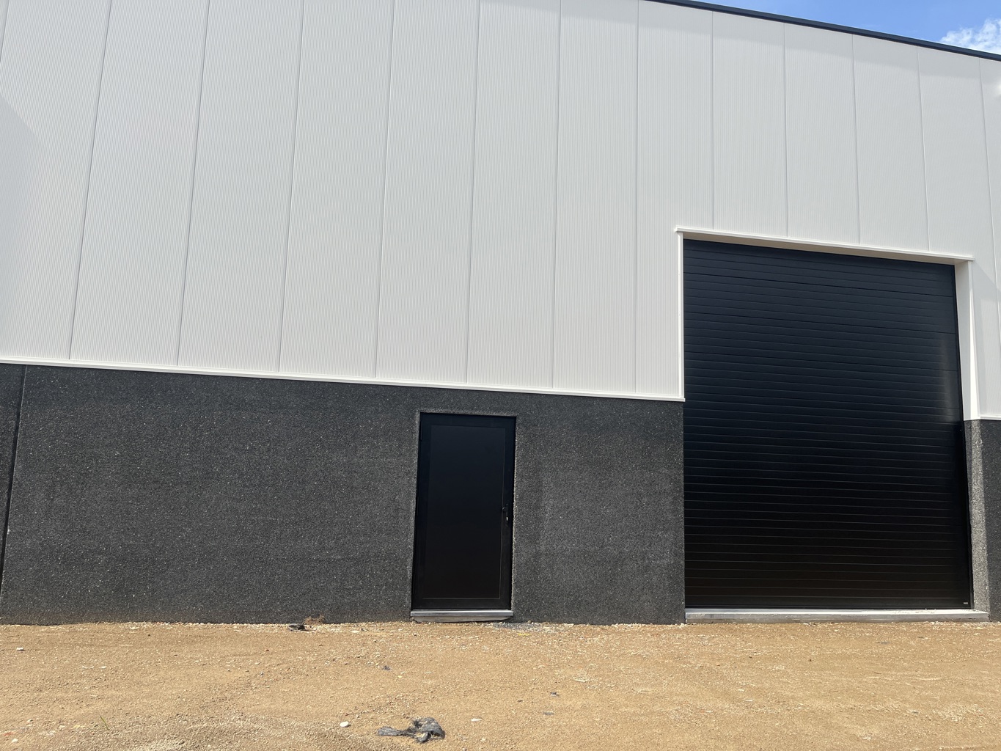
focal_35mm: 26
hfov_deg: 67.3
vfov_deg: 53.1
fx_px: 752
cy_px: 376
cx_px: 500
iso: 50
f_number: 1.6
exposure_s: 1/2967
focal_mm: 5.1
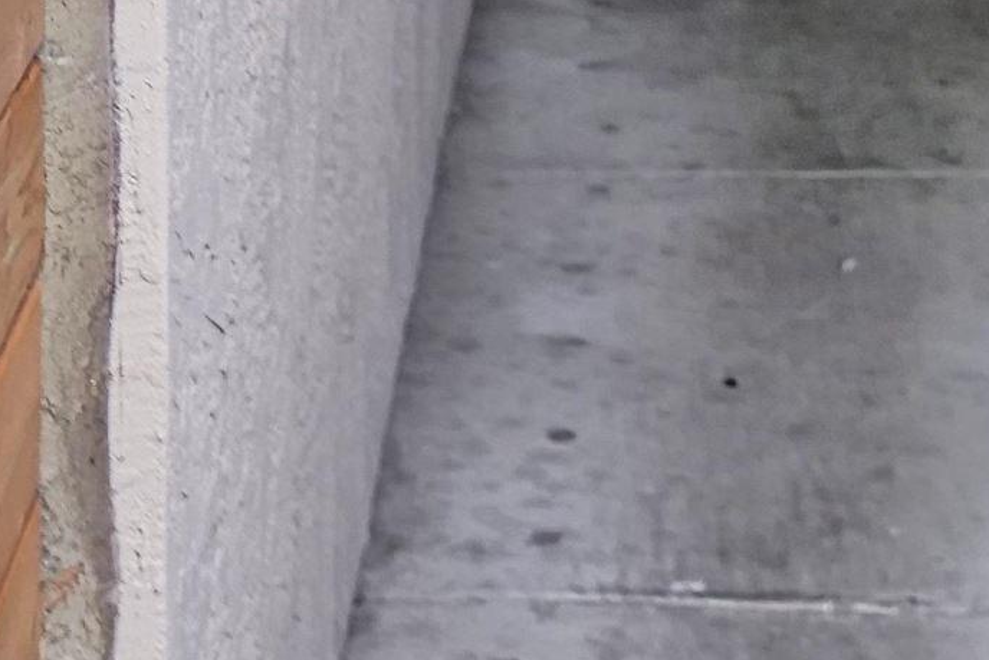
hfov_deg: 15.7
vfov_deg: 9.5
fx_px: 3572
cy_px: -856
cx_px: 796
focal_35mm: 130
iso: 500
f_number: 2.8
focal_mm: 14
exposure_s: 1/1000
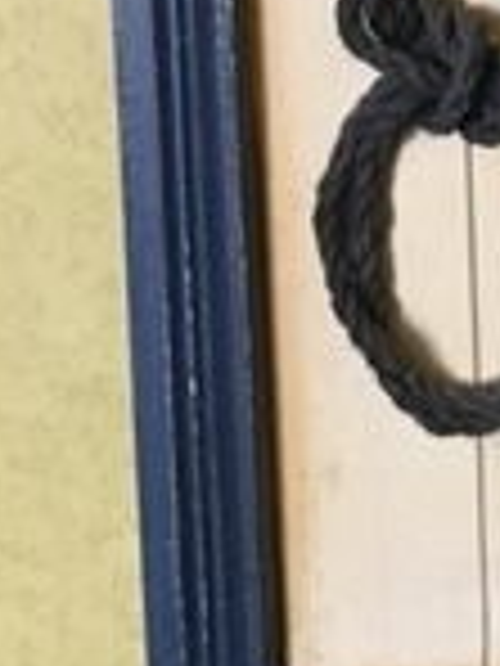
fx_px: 2407
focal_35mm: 125
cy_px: -288
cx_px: 1045
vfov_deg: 14.8
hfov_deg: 10.7
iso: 250
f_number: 2.2
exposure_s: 1/17
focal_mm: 4.15
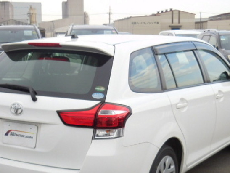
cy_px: 126
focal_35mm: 76
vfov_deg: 19.3
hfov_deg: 25.6
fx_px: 505
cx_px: 111
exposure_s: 1/200
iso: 125
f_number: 4.3
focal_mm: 9.4
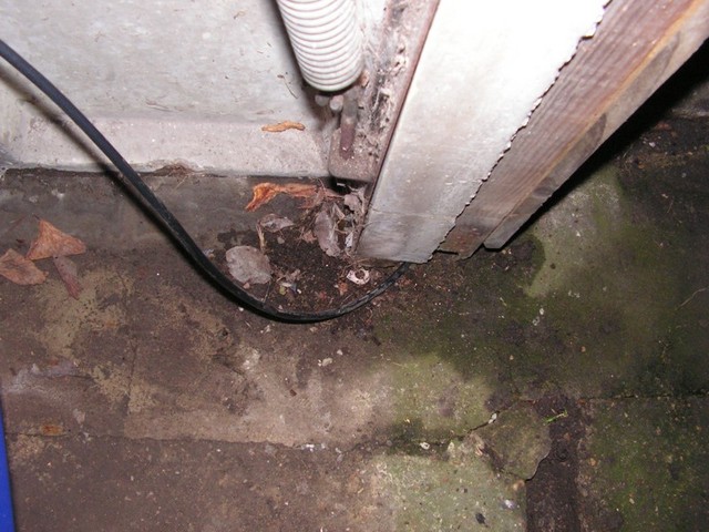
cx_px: 354
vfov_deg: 39.7
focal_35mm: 36
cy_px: 266
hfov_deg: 51.4
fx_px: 737
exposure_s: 1/40
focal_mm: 6
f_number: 3.2
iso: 200
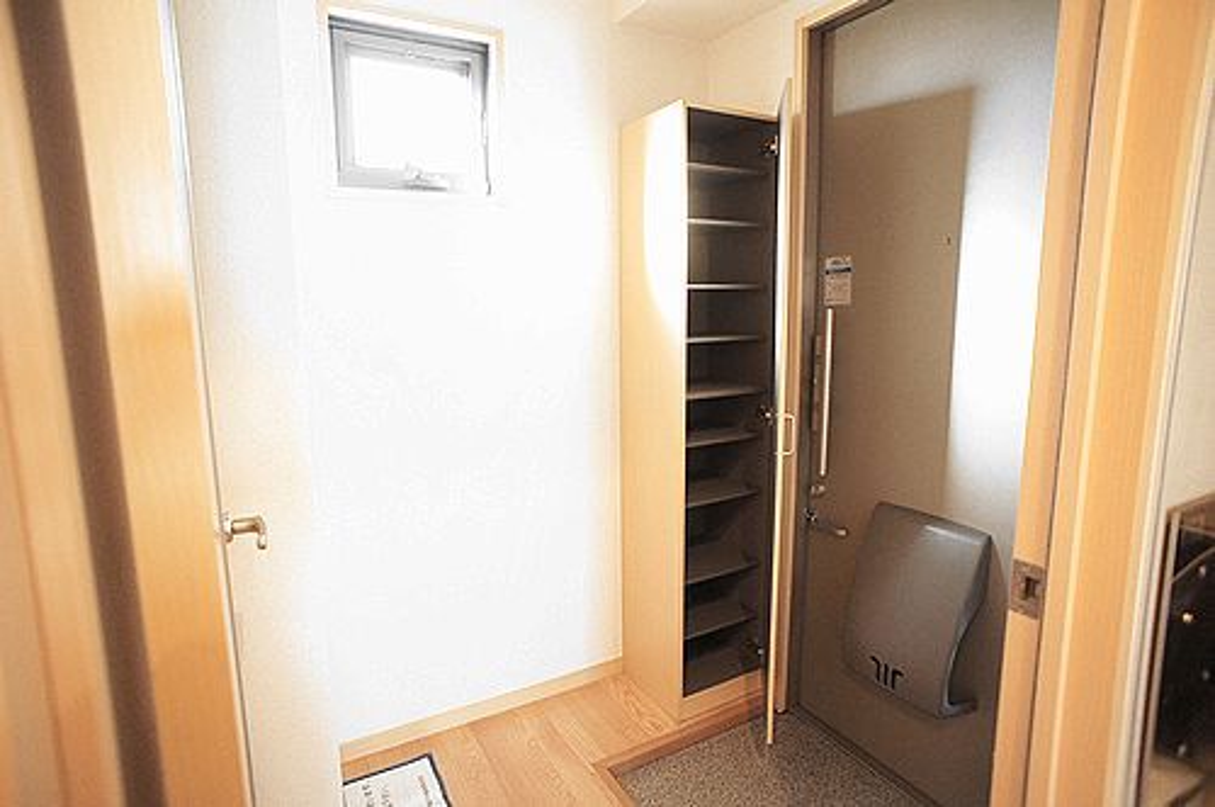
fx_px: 809
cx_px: 608
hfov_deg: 73.8
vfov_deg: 53.0
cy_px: 404
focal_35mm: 24
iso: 800
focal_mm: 16
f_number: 2.8
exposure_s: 1/30
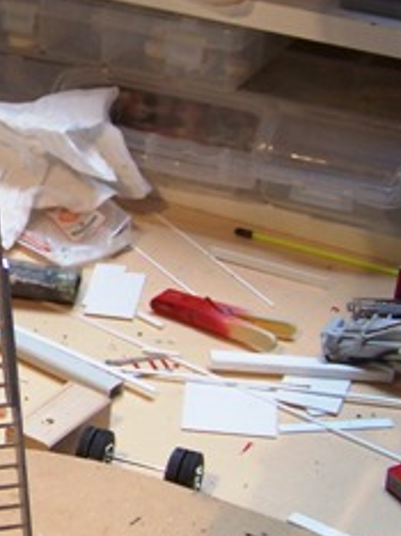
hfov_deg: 13.6
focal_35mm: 104
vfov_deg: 18.9
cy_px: 259
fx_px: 1609
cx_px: -133
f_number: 2.8
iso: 80
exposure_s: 1/90
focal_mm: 6.3
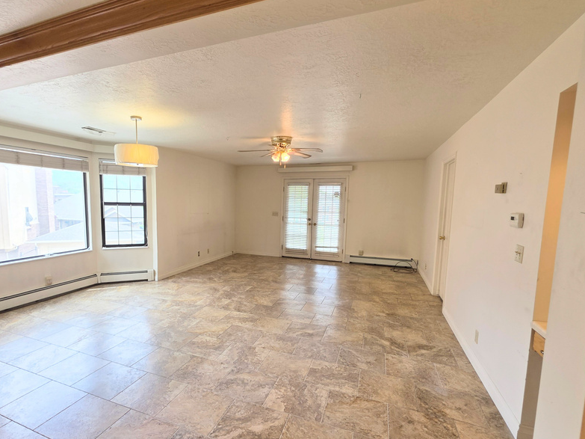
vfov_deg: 74.6
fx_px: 287
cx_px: 243
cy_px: 236
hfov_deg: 90.2
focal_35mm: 17
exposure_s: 1/120
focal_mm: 2.2
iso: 25
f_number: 1.9
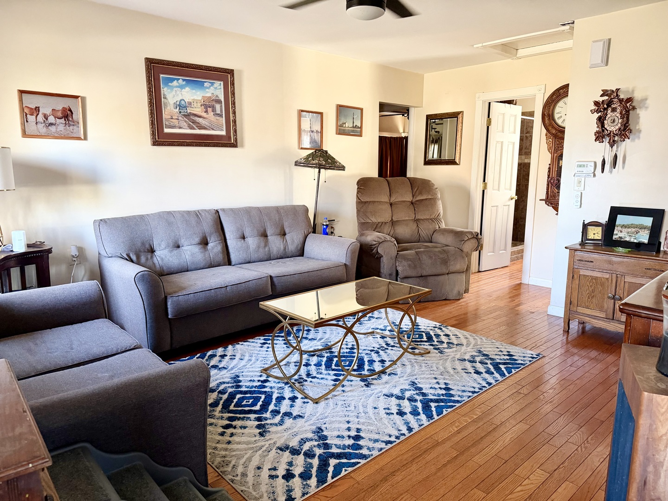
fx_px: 463
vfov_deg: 56.8
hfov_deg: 71.6
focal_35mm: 24
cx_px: 334
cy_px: 250
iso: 400
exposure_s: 1/60
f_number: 1.78
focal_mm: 6.76
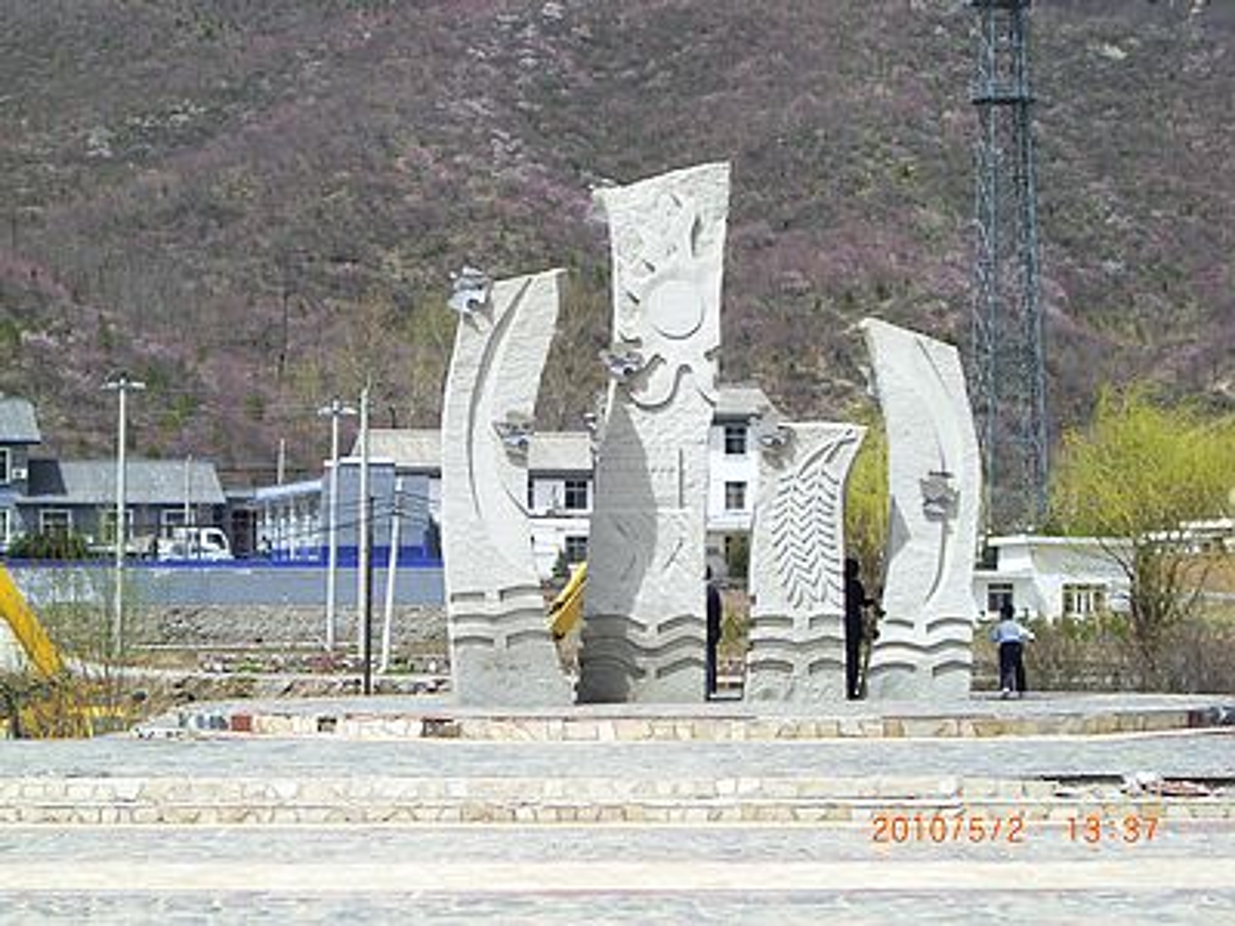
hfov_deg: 17.3
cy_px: 463
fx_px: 4067
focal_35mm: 114
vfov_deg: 13.0
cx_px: 618
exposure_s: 1/400
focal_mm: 18.6
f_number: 5.2
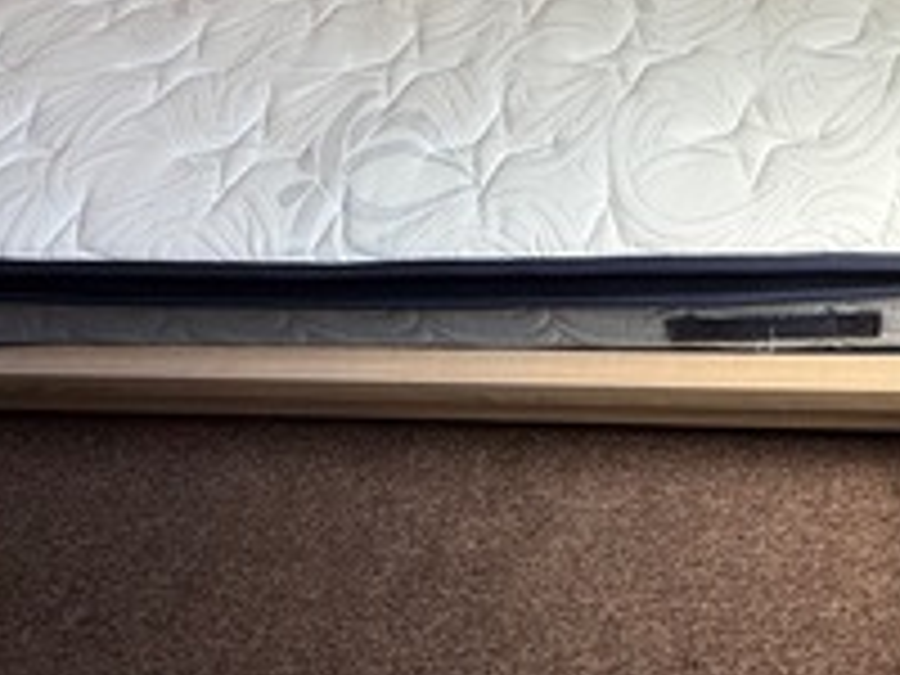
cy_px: 47
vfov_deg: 40.3
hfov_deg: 53.8
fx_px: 832
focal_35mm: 32
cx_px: 691
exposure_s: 1/99
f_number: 2.2
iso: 80
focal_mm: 2.22
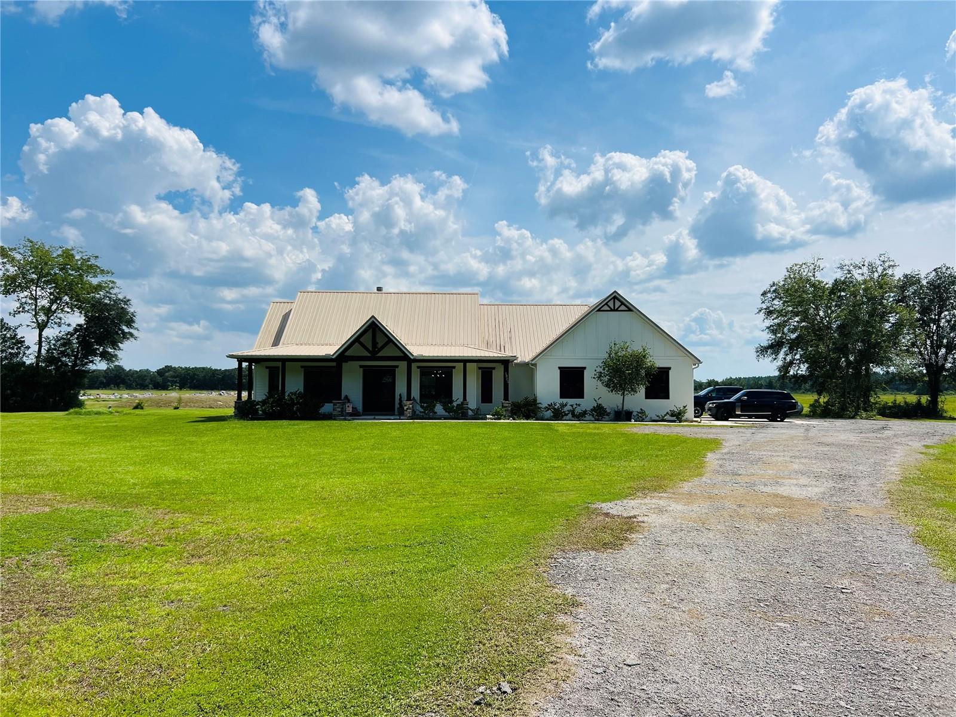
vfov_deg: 53.1
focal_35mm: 26
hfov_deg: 67.3
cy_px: 358
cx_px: 478
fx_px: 718
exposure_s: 1/9434
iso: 50
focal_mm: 5.7
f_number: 1.5
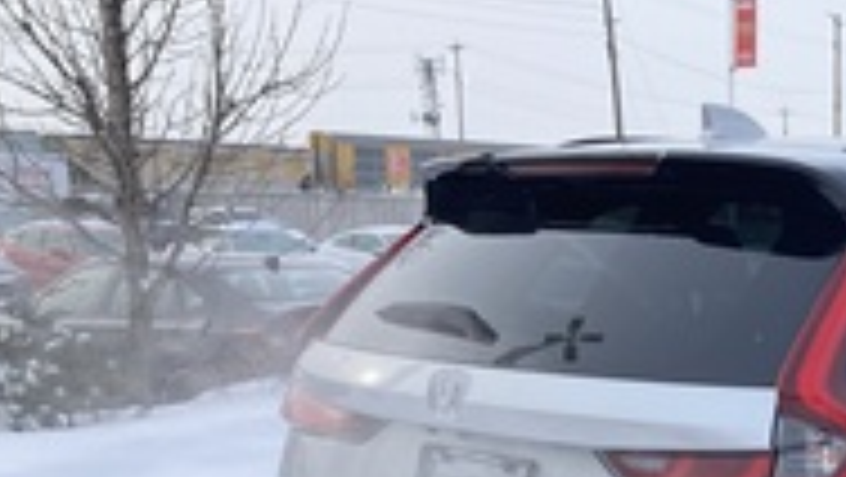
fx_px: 1526
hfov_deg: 28.5
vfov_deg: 17.1
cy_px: 547
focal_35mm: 68
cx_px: 904
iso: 20
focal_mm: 3.99
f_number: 1.8
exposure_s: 1/400
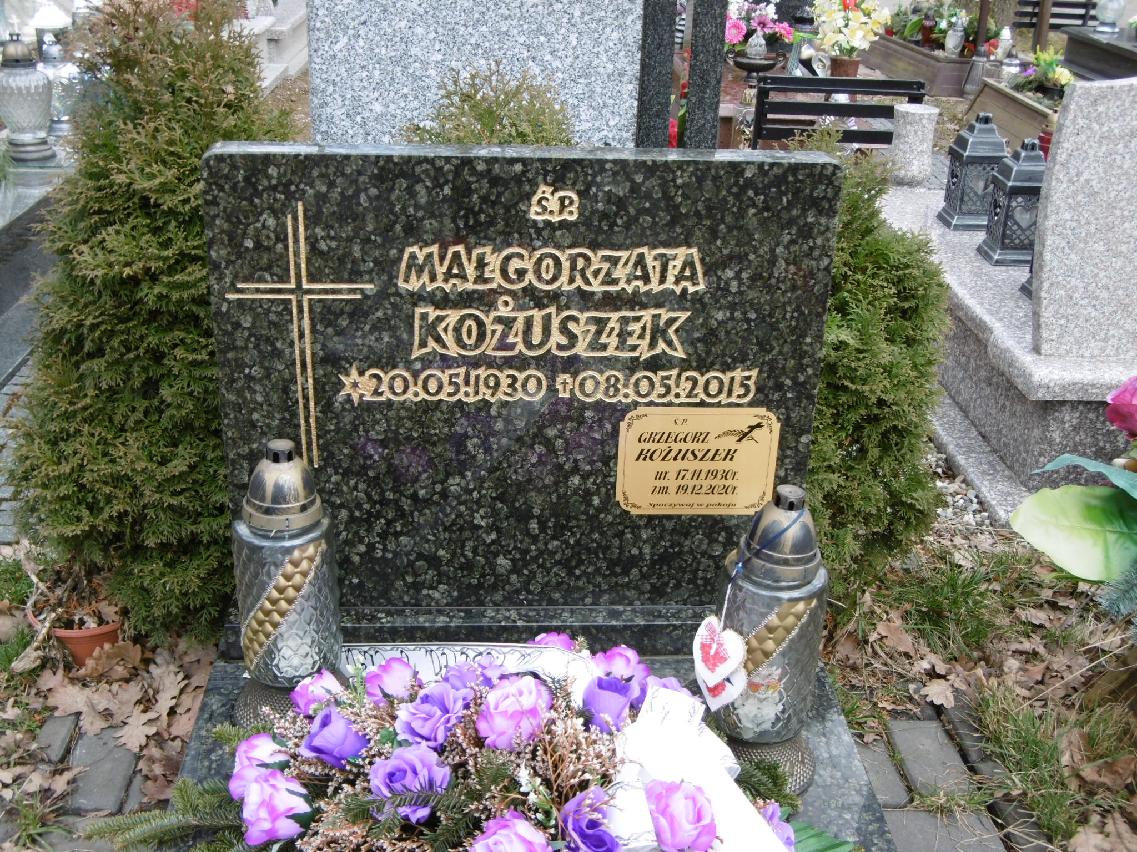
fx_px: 1412
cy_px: 426
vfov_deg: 33.6
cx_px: 568
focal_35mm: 43
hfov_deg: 43.9
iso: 100
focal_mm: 7.7
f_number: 3.8
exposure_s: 1/160
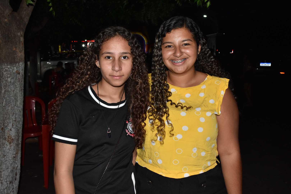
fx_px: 279
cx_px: 146
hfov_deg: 55.1
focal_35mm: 34
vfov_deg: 38.4
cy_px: 97
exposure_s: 1/100
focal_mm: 23
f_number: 6.3
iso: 800
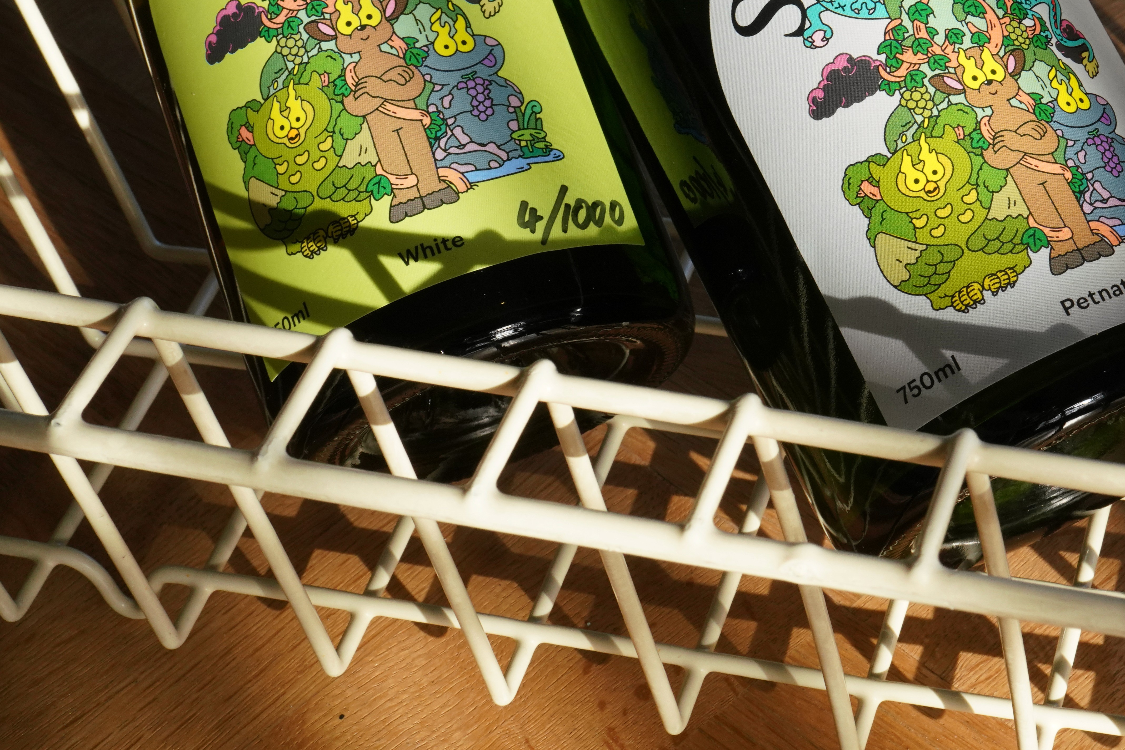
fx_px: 2907
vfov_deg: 14.6
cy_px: 65
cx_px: 962
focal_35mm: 93
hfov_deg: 21.5
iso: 1250
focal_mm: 50
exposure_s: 1/100
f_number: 16
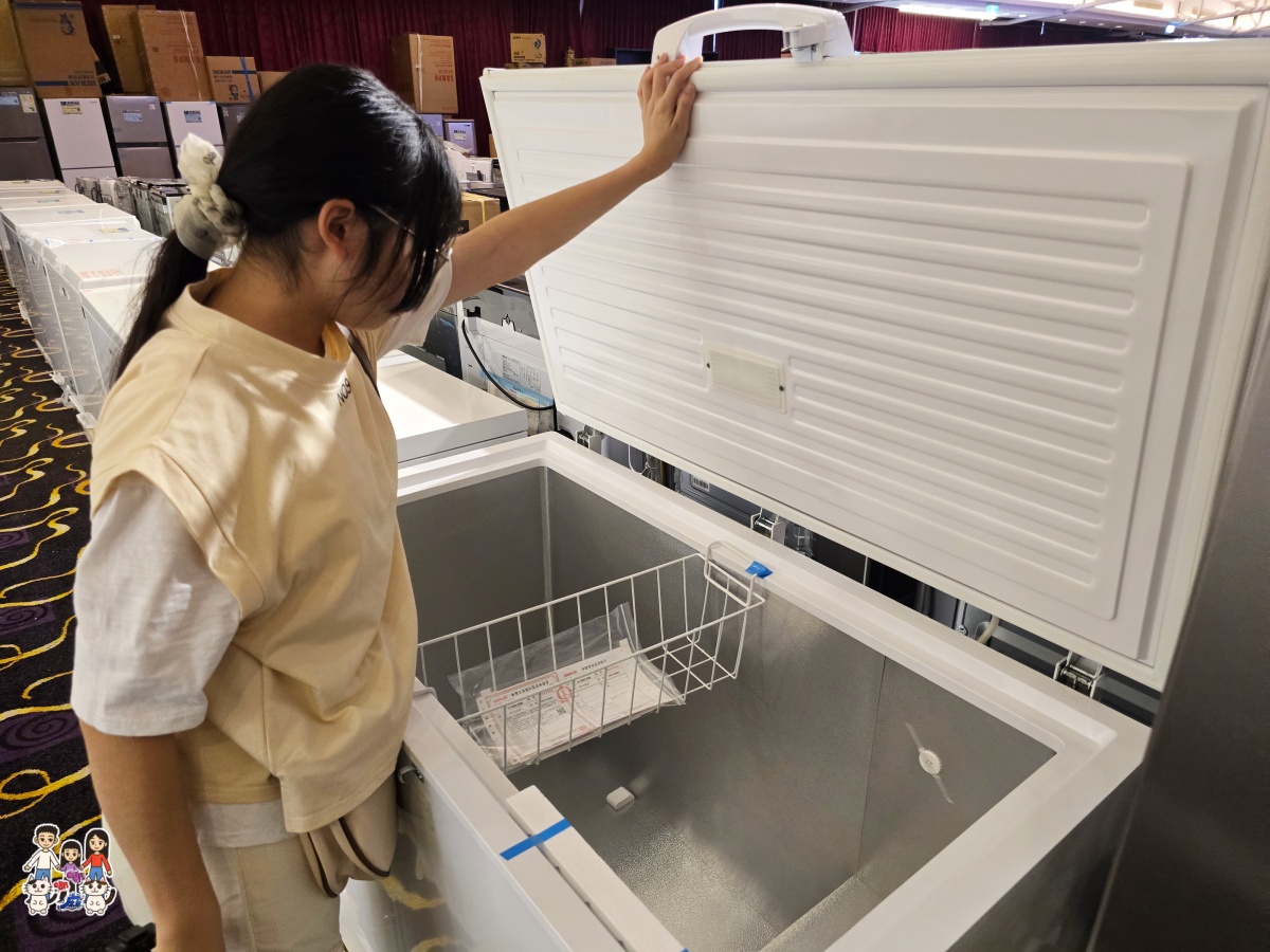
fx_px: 844
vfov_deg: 58.9
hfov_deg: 73.9
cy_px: 476
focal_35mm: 23
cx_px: 635
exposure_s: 1/120
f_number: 1.7
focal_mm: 6.3
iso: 400
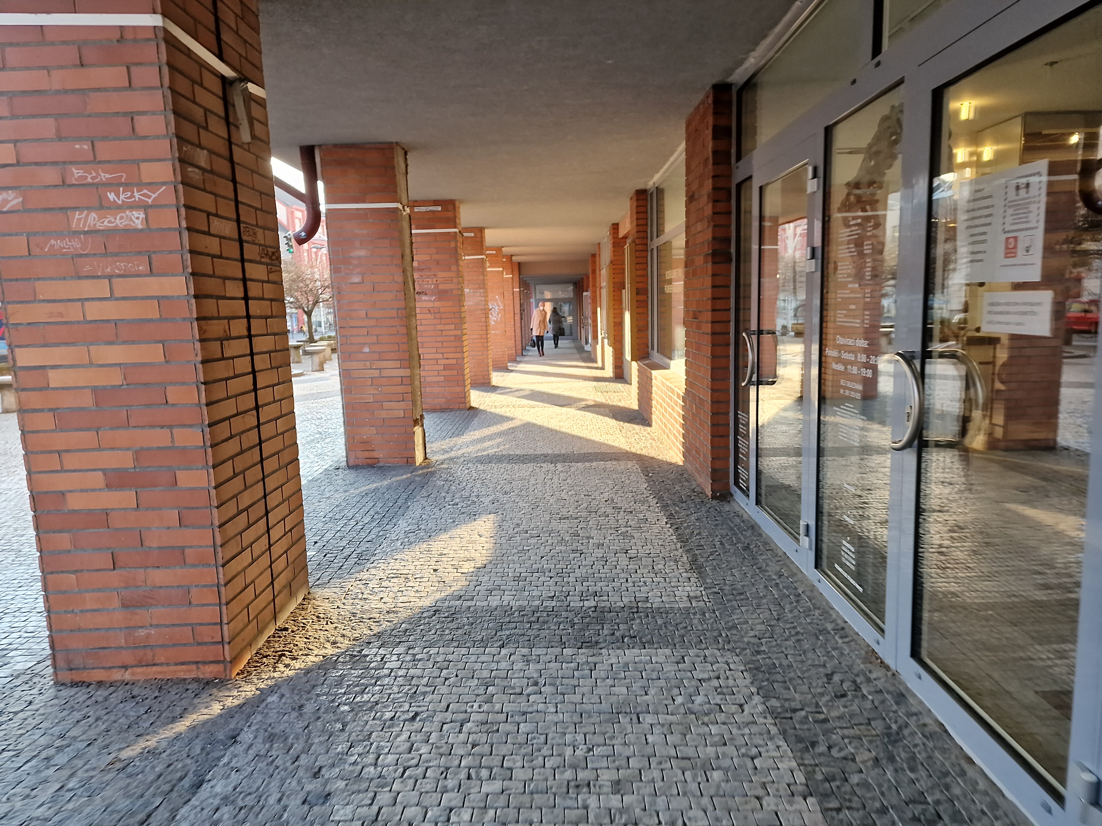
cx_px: 551
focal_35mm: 23
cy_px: 413
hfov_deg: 73.9
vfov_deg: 58.9
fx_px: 732
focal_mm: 6.4
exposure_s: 1/180
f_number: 1.8
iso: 64
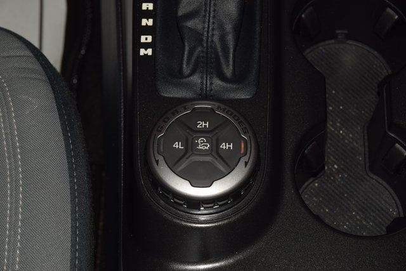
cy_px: 136
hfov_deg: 19.5
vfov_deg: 13.0
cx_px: 203
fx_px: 1184
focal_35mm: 105
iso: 100
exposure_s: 1/125
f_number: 8
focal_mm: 70
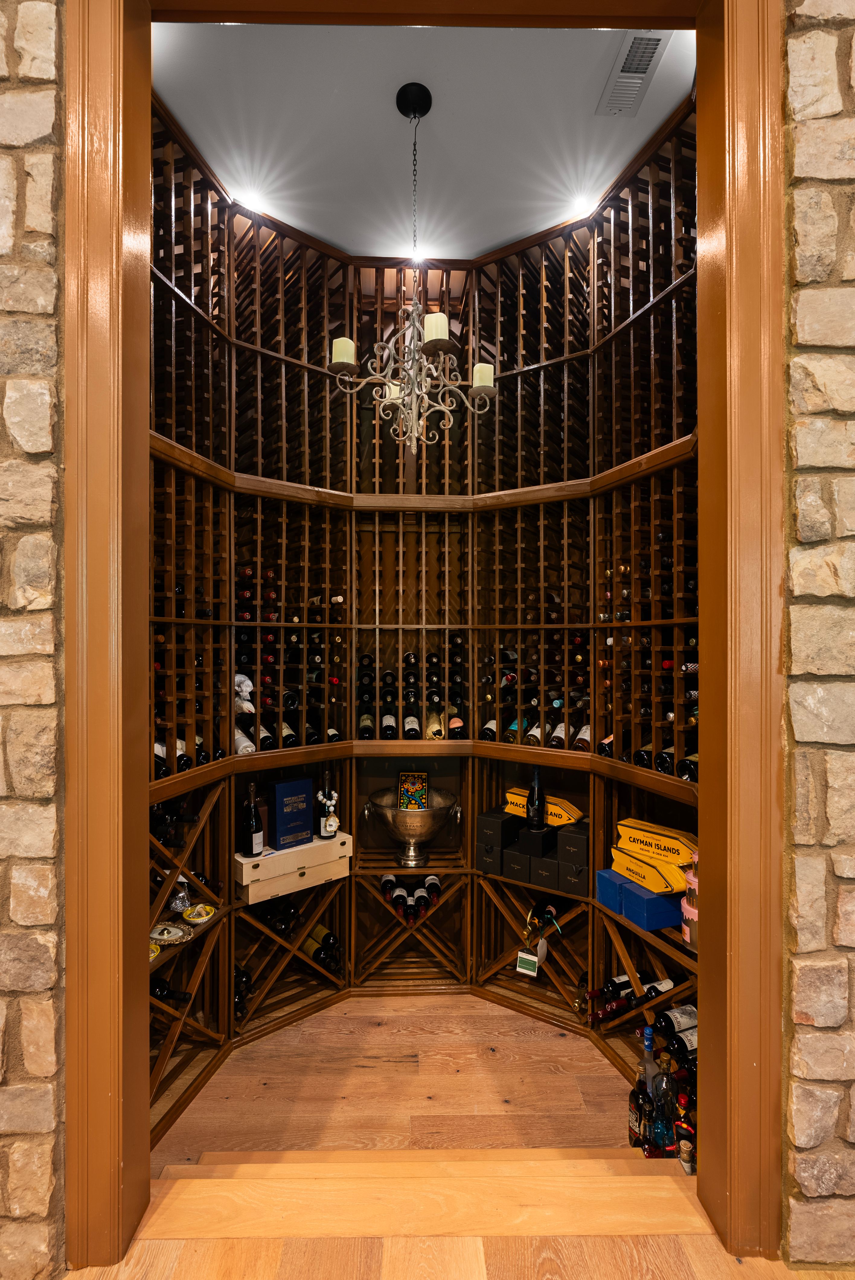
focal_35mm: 16
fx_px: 569
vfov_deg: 96.7
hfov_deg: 73.8
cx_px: 428
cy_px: 640
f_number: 8
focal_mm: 16
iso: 200
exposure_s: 3.2
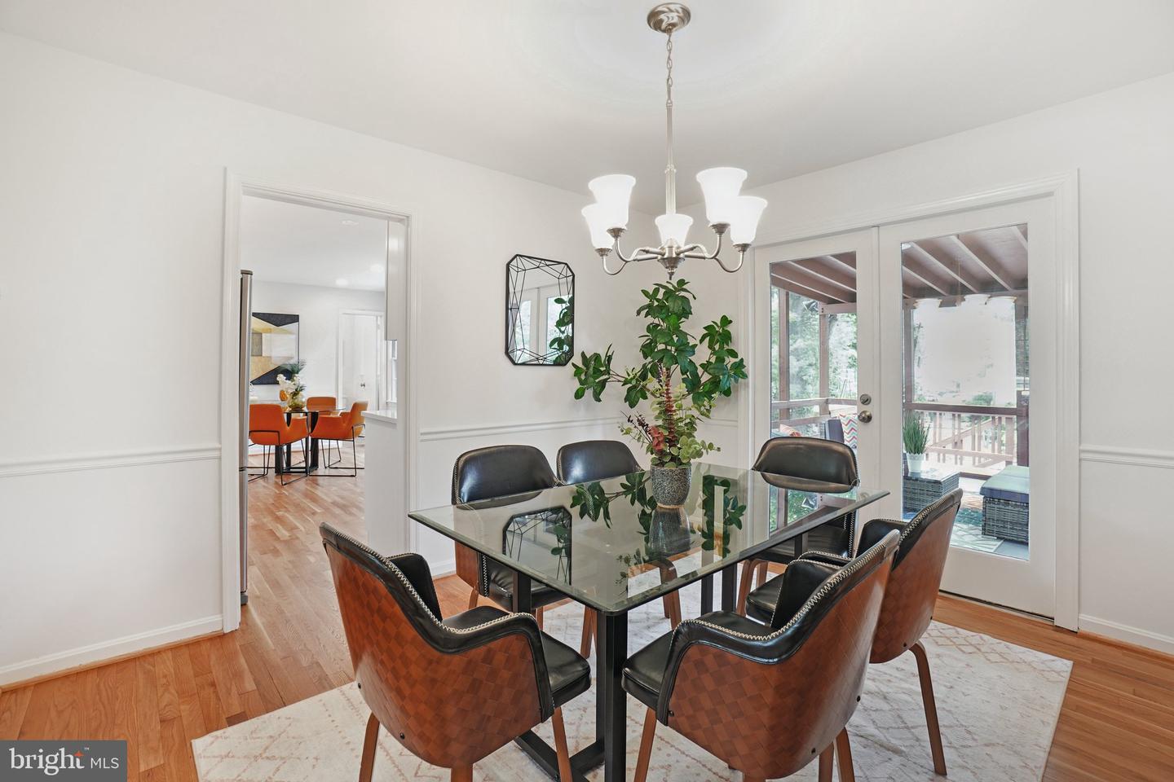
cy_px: 391
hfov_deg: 100.4
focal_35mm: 15
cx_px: 587
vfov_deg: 77.3
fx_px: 489
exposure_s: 1/1.67
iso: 100
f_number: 7.1
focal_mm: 10
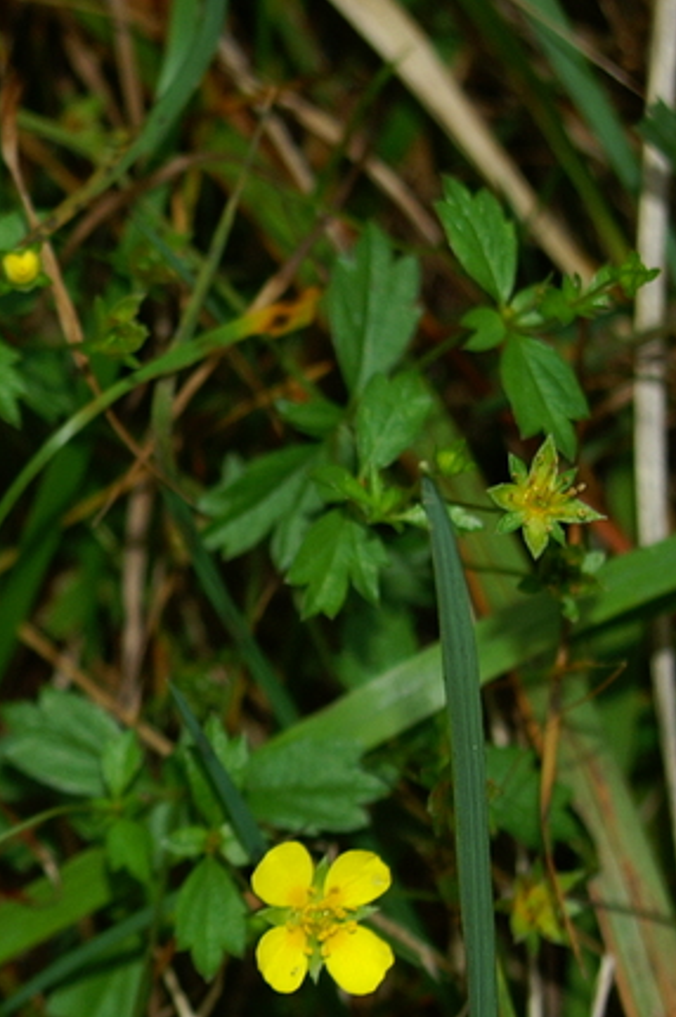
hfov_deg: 4.1
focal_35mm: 335
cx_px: -617
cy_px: 686
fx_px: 9450
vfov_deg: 6.2
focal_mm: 80
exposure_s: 1/125
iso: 100
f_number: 11
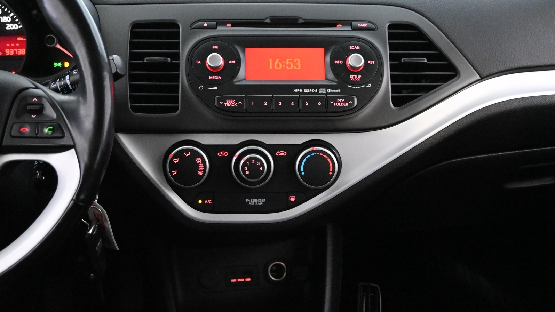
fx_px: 740
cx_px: 282
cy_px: 131
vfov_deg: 23.8
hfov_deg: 41.1
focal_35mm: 50
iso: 11400
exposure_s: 1/50
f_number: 5
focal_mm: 31.5
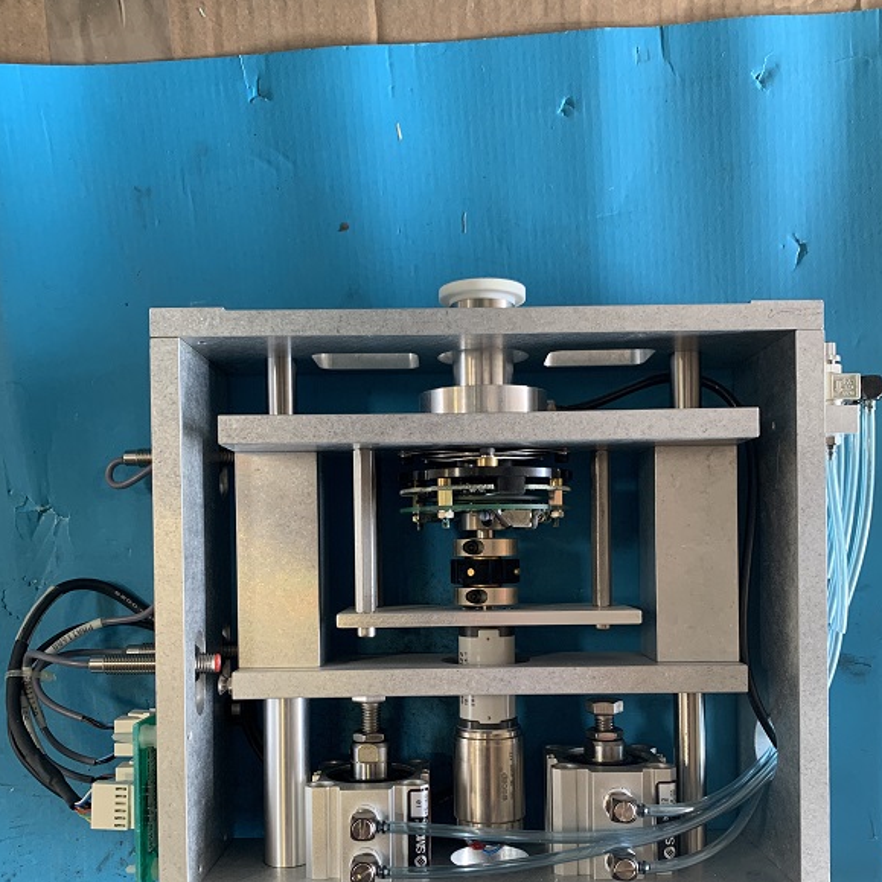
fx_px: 922
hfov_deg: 51.1
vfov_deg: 50.5
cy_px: 557
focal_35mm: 32
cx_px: 456
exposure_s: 1/60
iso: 160
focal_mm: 4.25
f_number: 1.8
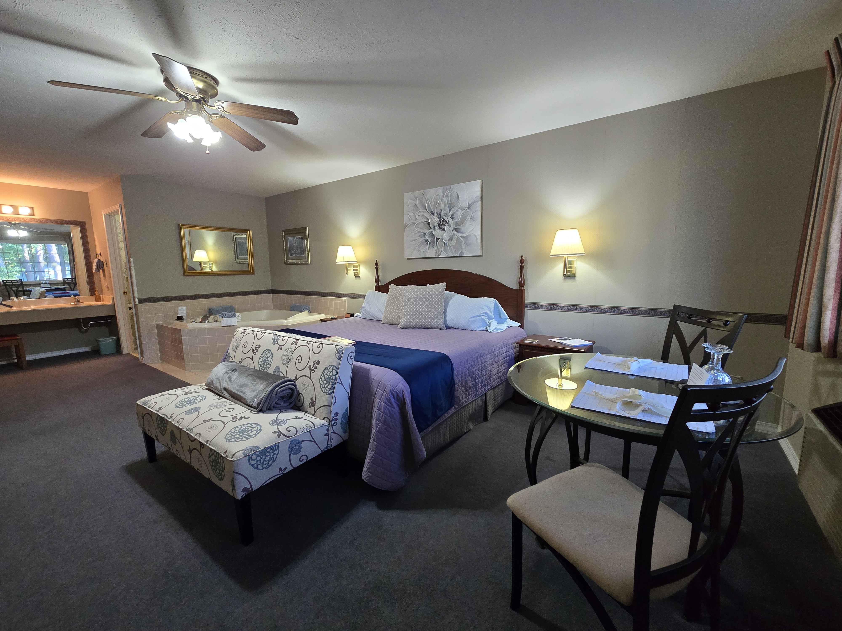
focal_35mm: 13
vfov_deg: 89.9
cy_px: 316
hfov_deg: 106.2
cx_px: 421
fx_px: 316
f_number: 2.2
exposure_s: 1/60
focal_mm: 2.2
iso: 400
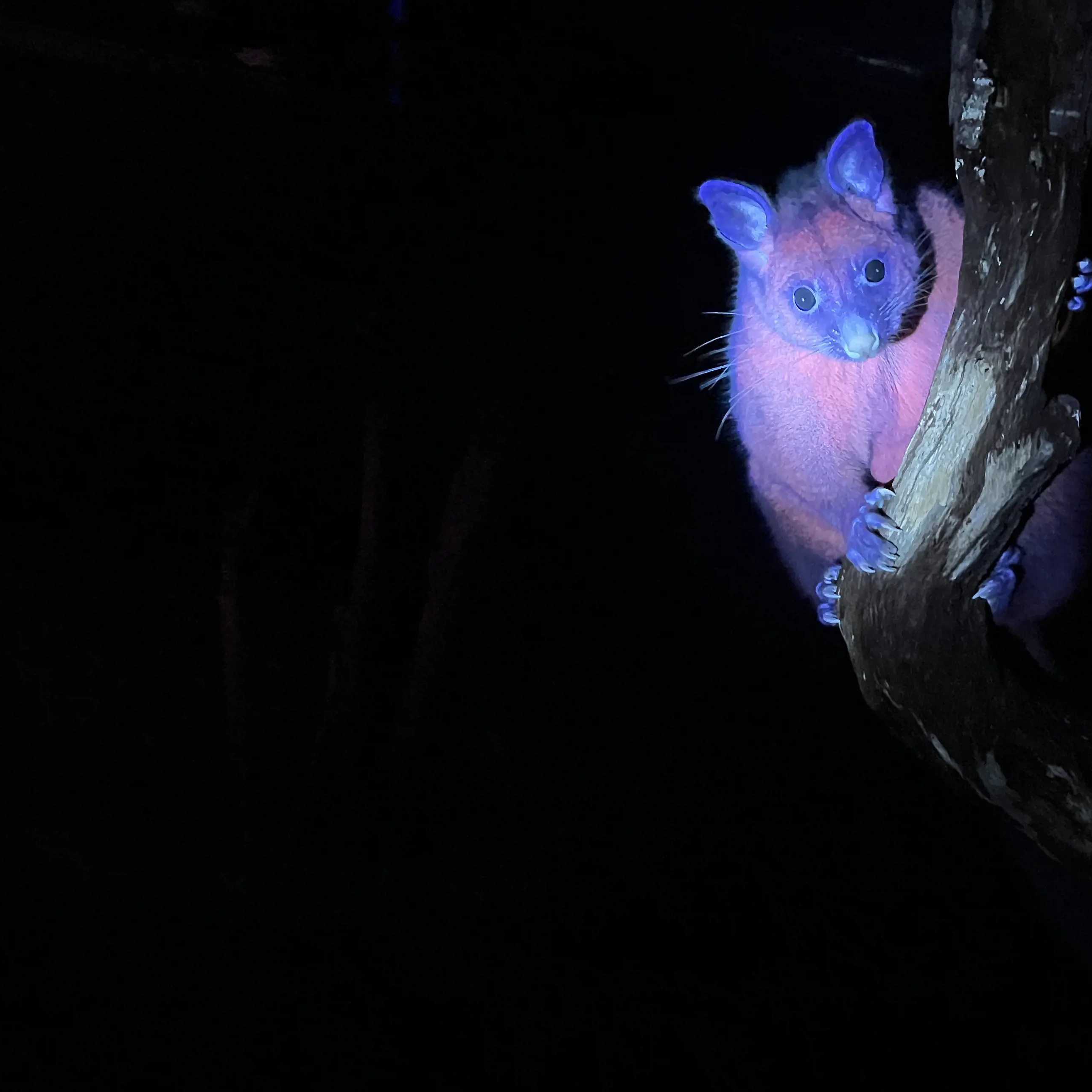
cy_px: 458
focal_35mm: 36
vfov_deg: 45.9
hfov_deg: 44.3
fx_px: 1285
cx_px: 837
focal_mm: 5.7
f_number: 1.5
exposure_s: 1/15
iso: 8000
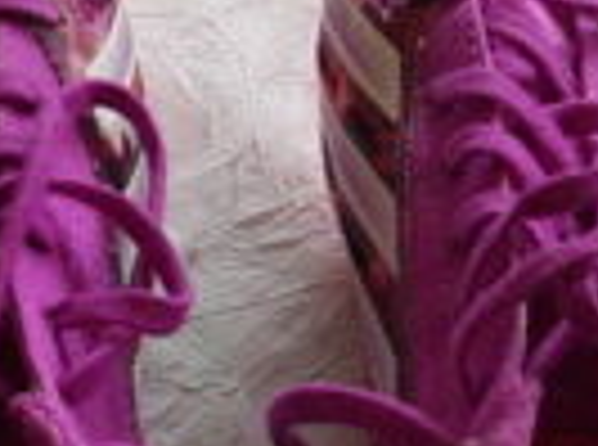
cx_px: 346
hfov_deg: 11.0
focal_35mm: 181
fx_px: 3118
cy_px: 410
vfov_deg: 8.1
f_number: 3.6
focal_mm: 8.8
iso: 255
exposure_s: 1/60
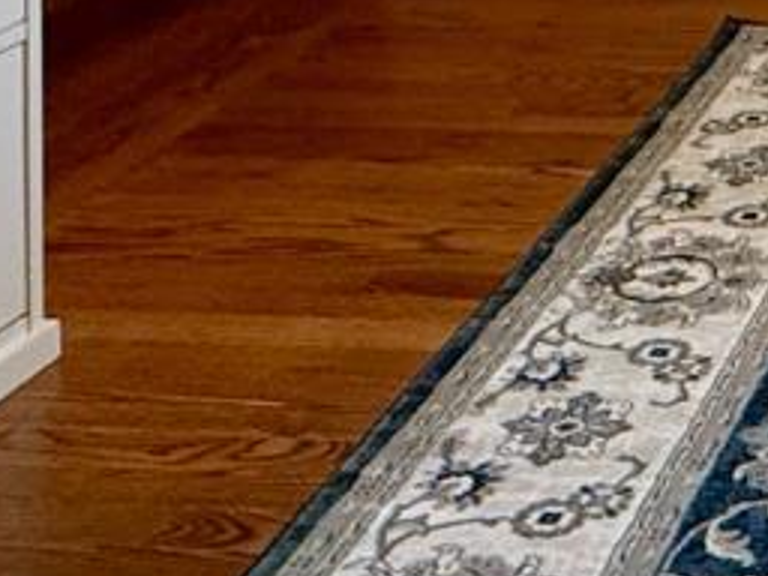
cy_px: -386
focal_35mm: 82
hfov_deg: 19.6
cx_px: 1251
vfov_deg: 15.9
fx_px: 1819
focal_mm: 2.22
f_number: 2.2
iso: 160
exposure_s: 1/120
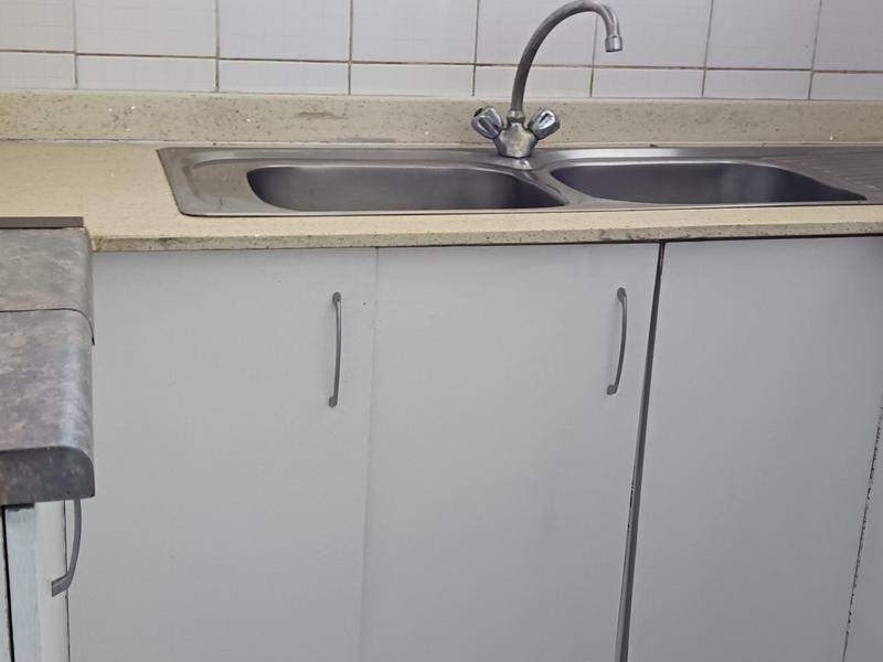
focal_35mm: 48
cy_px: 331
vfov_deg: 30.3
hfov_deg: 39.7
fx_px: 1224
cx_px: 442
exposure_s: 1/25
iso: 1291
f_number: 1.75
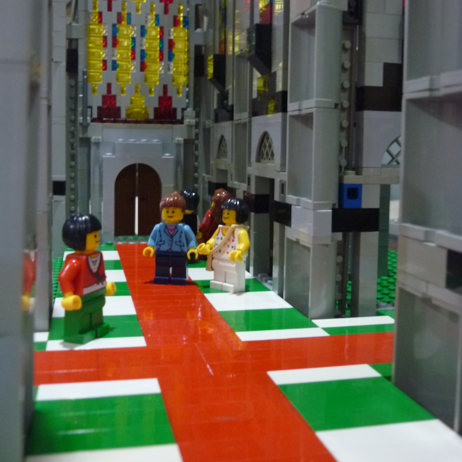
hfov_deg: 42.8
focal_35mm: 39
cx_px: 231
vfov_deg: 42.7
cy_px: 188
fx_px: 589
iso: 400
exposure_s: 1/8
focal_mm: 5.5
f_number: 2.8
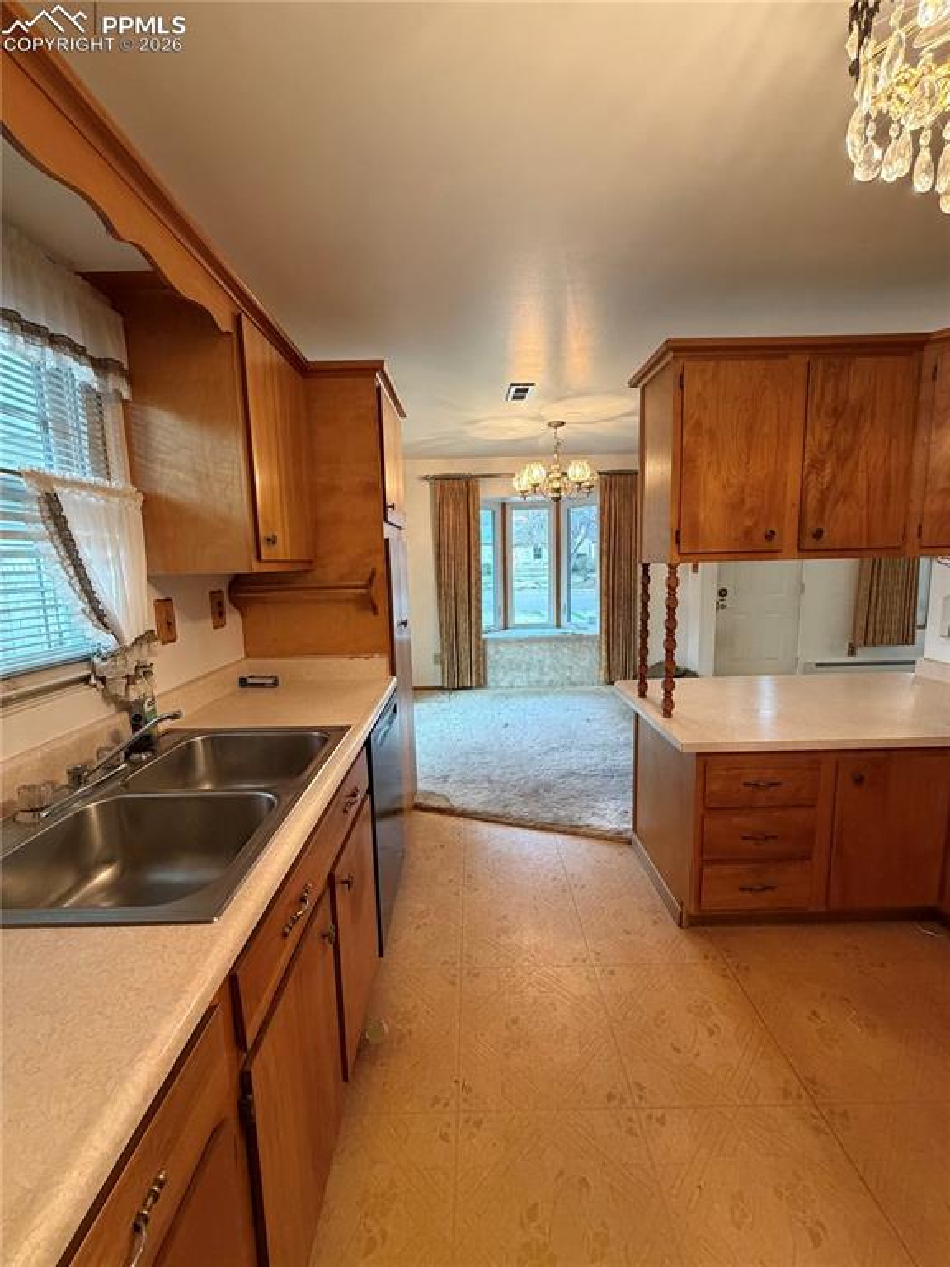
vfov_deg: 102.1
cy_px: 634
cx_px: 475
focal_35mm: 14
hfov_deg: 85.7
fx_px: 512
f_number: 2.2
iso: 400
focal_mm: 2.22
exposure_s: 1/60
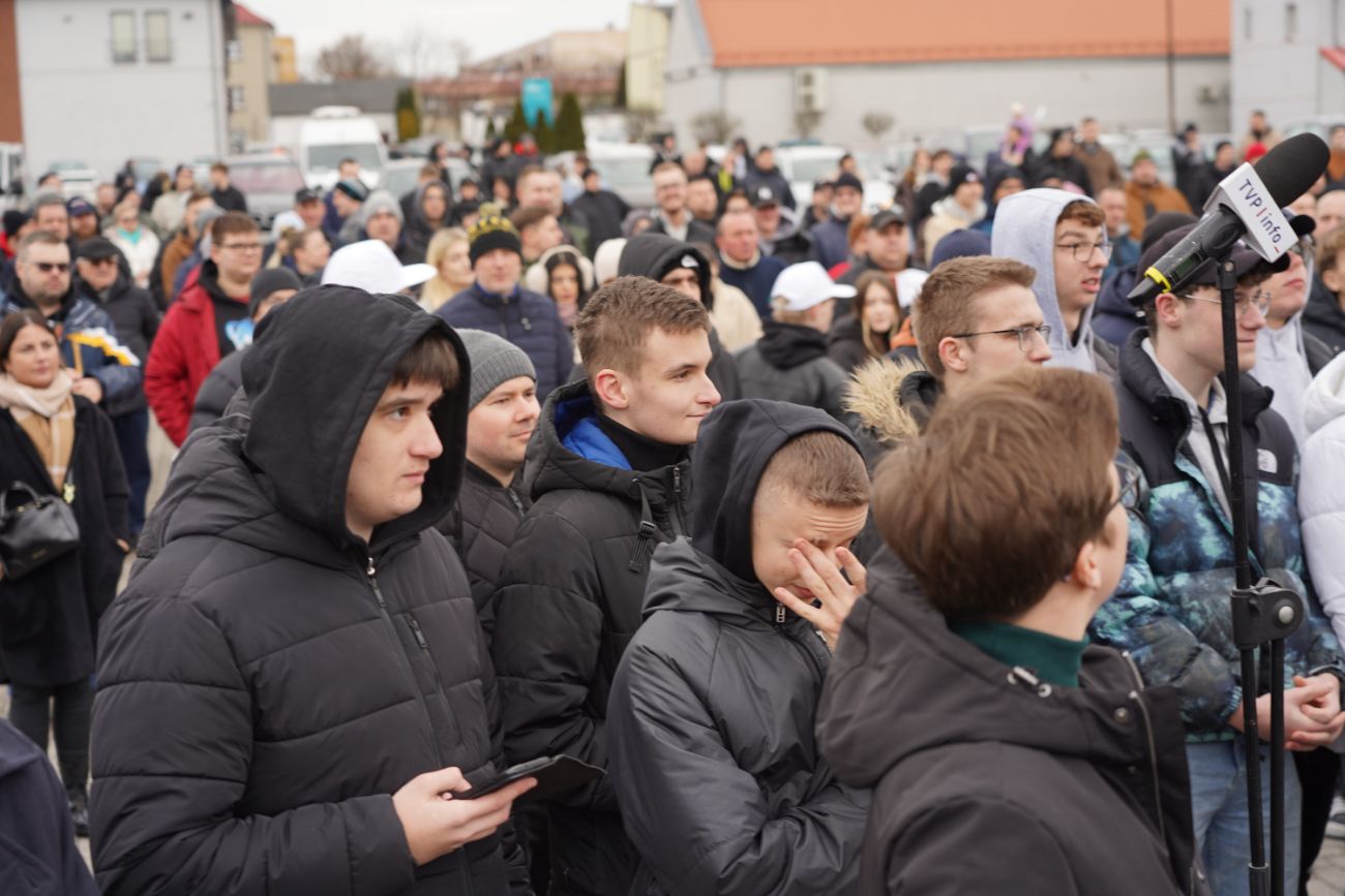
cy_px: 448
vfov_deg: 23.0
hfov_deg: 33.9
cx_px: 672
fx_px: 2204
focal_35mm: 59
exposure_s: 1/100
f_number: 4
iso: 125
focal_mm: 59
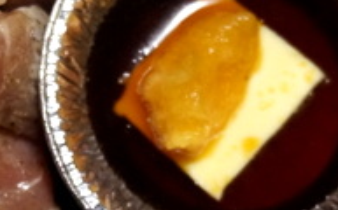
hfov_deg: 17.2
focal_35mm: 117
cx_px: -44
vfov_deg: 11.1
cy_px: -6
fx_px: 1073
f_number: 4
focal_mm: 23
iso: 3200
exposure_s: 1/40
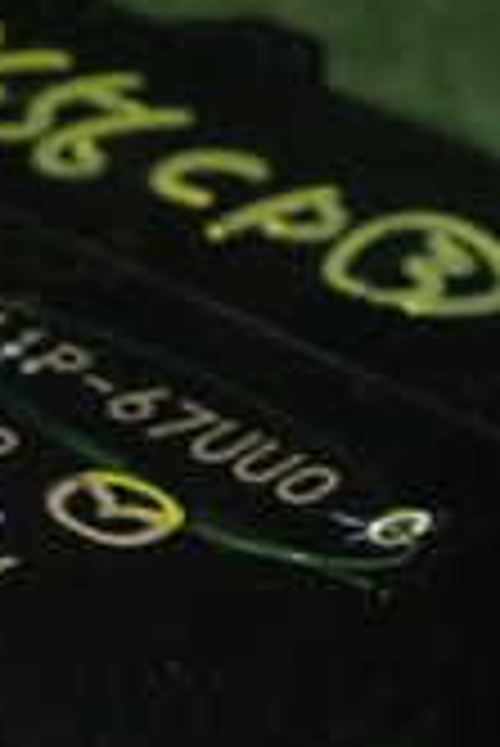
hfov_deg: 7.2
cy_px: 810
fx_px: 3908
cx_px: -158
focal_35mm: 188
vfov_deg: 10.8
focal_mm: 9.01
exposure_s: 1/50
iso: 640
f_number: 9
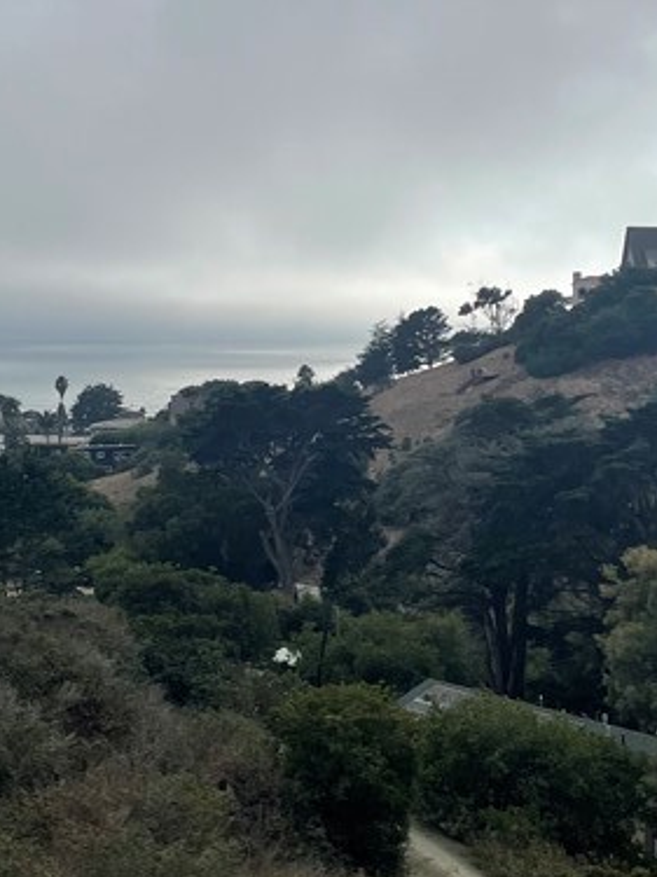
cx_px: 217
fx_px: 1798
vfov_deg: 27.4
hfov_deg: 20.6
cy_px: 372
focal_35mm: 71
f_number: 1.6
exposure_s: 1/8403
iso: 32
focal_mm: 4.2
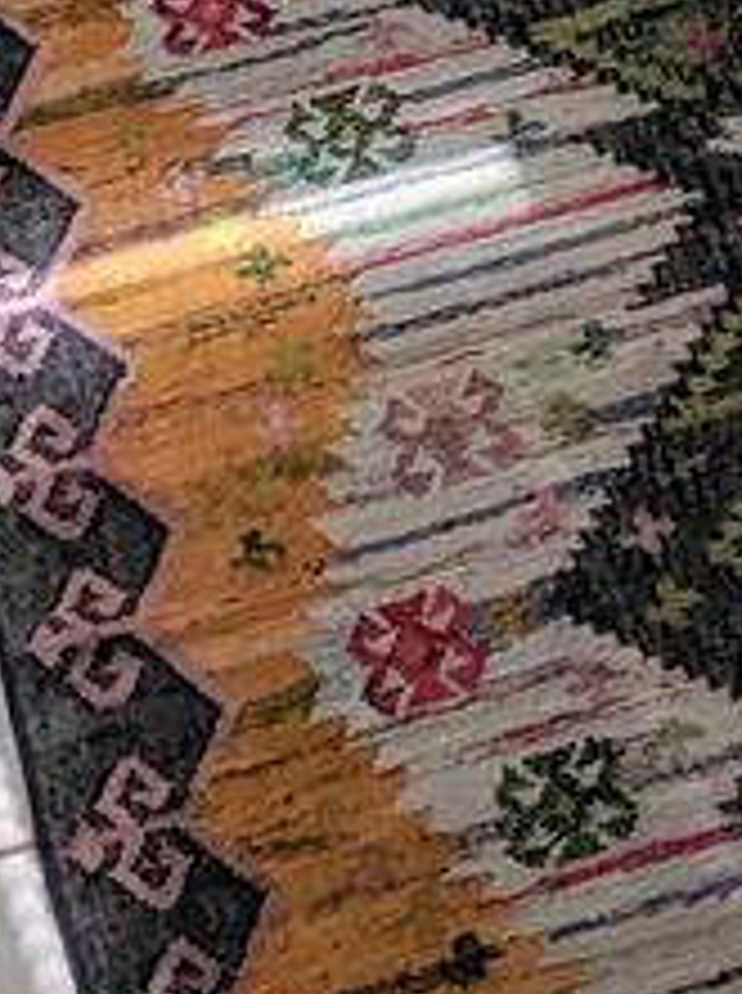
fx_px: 5188
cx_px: 328
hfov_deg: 8.2
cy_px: -1246
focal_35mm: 181
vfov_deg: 9.8
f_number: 2
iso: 48
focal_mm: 4.67
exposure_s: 1/262
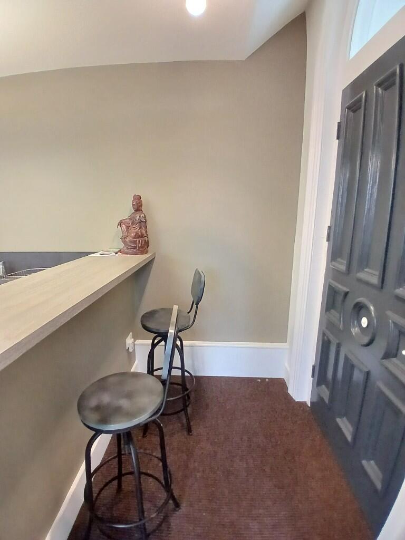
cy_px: 270
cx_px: 202
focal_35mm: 17
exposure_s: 1/25
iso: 500
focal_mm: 1.4
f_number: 2.2
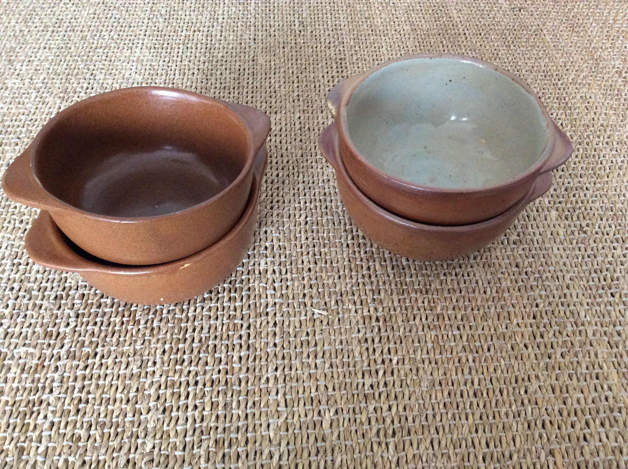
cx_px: 314
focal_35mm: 32
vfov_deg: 44.1
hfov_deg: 56.9
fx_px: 580
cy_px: 234
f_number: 2.4
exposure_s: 1/20
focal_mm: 3.3
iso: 250
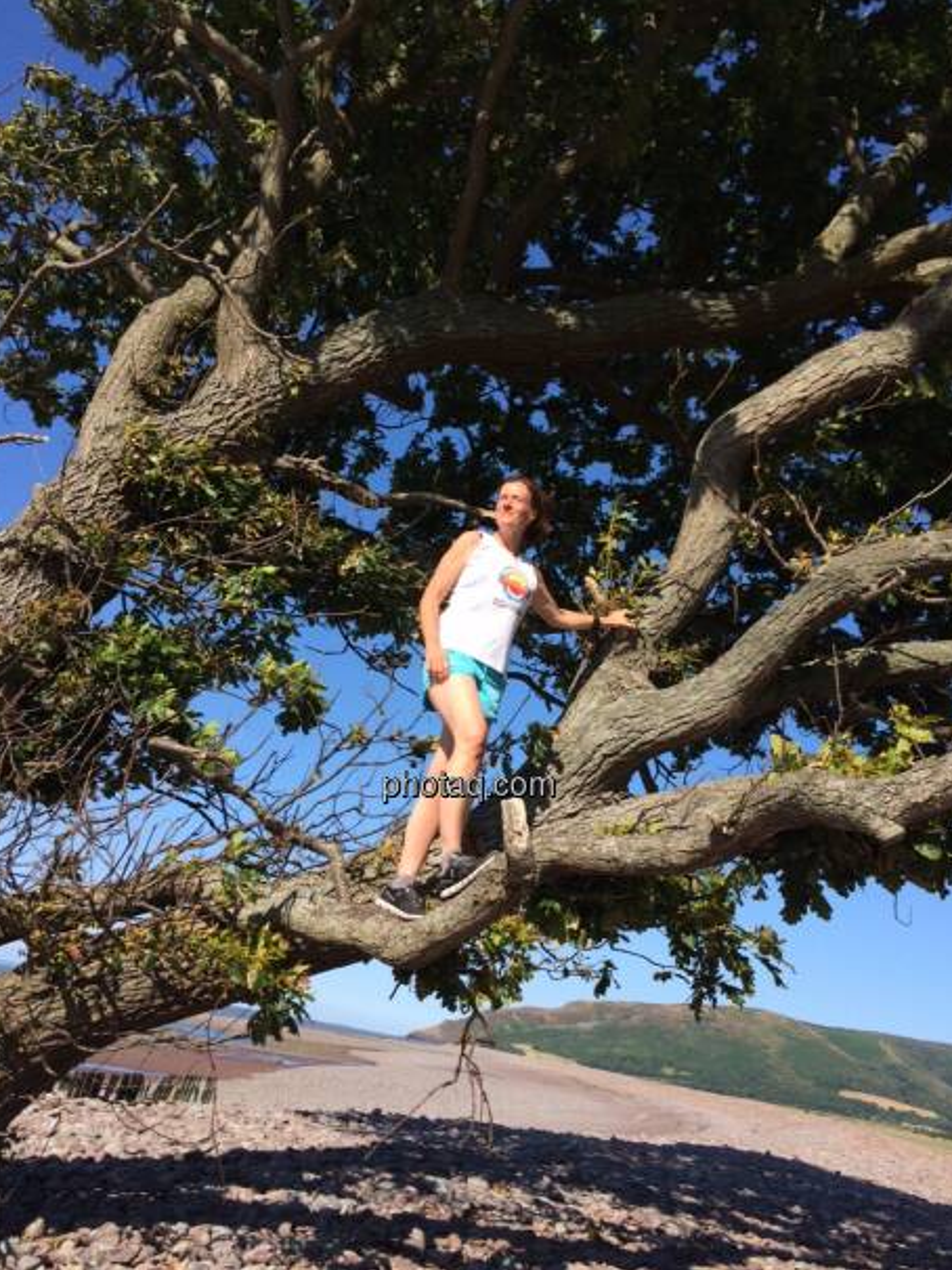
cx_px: 481
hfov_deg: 46.8
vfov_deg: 59.9
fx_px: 1100
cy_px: 619
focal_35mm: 30
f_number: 2.2
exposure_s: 1/1866
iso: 32
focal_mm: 4.15
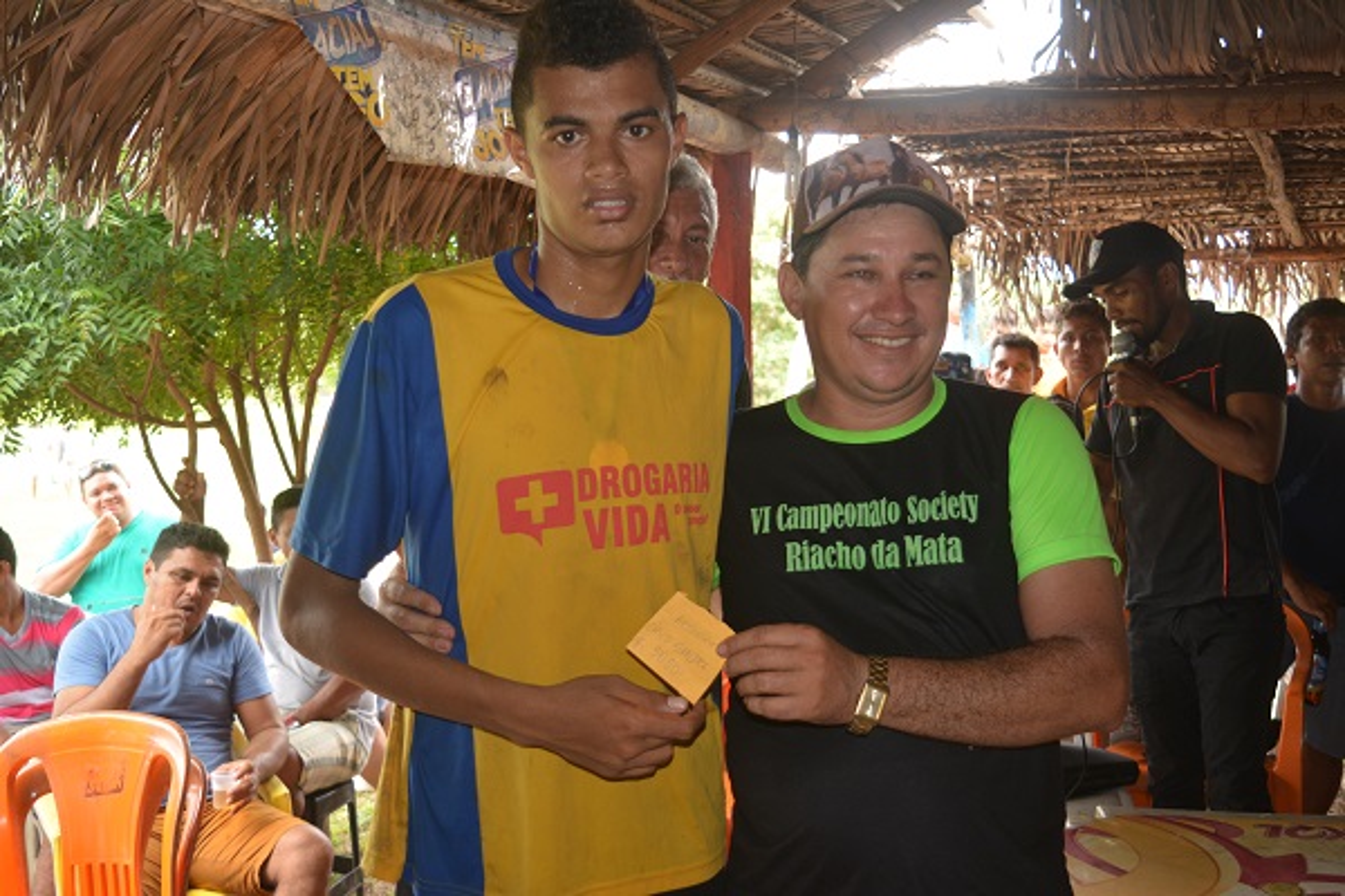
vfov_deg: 35.5
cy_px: 448
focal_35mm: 38
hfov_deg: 51.3
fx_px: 1401
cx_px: 672
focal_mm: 25
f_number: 4
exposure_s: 1/125
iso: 400
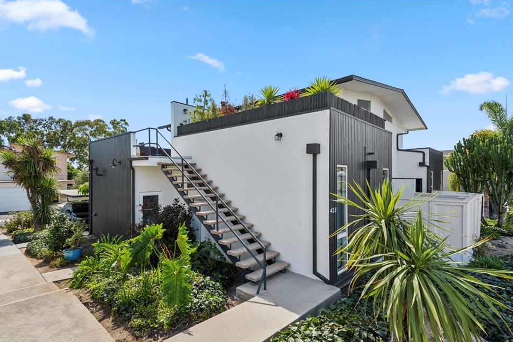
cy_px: 178
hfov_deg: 93.2
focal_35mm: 17
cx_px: 241
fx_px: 242
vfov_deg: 70.4
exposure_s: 1/500
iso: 200
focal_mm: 16
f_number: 8
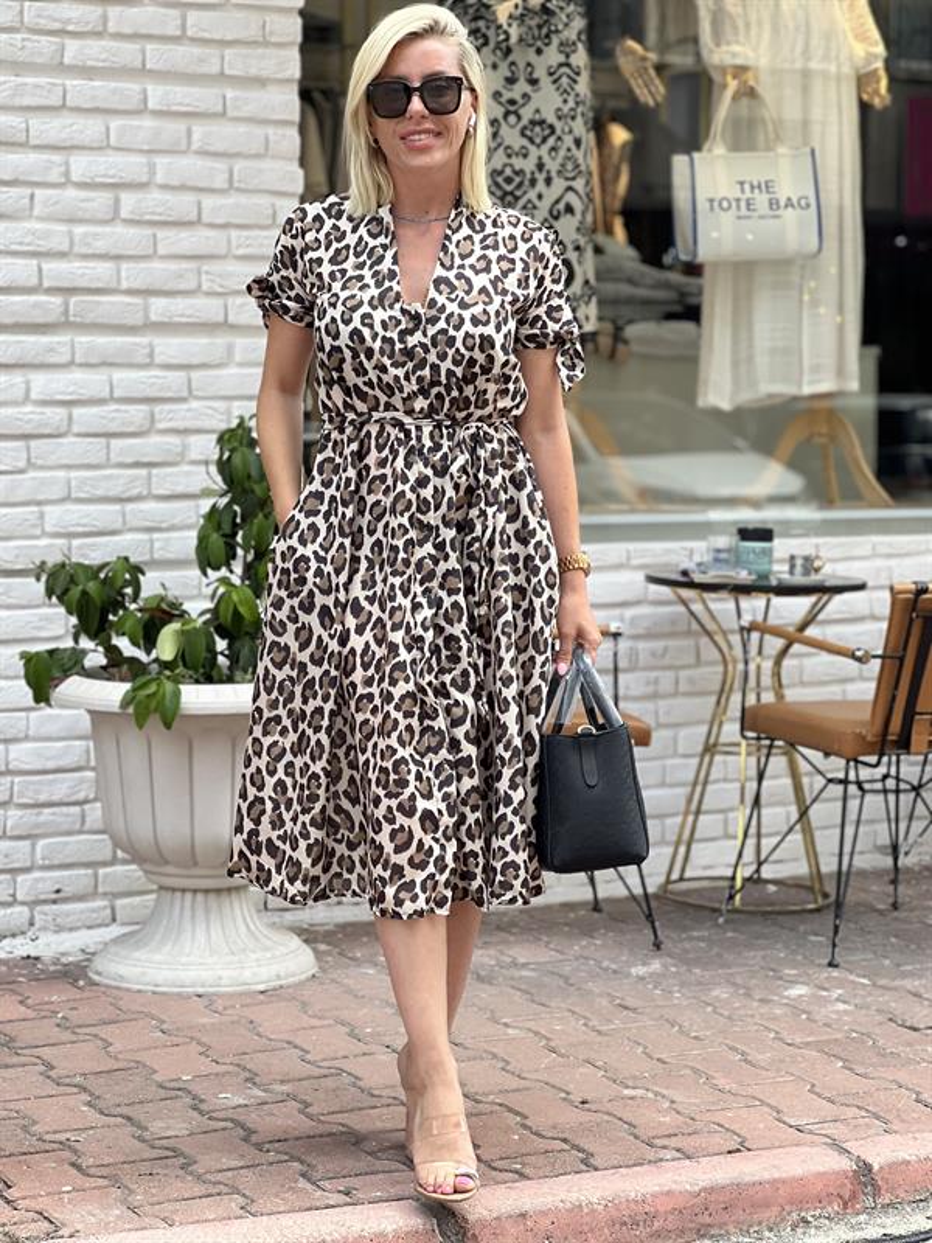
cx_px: 466
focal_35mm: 77
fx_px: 2764
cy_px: 622
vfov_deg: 25.3
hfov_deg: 19.1
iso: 40
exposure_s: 1/121
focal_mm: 9
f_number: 2.8
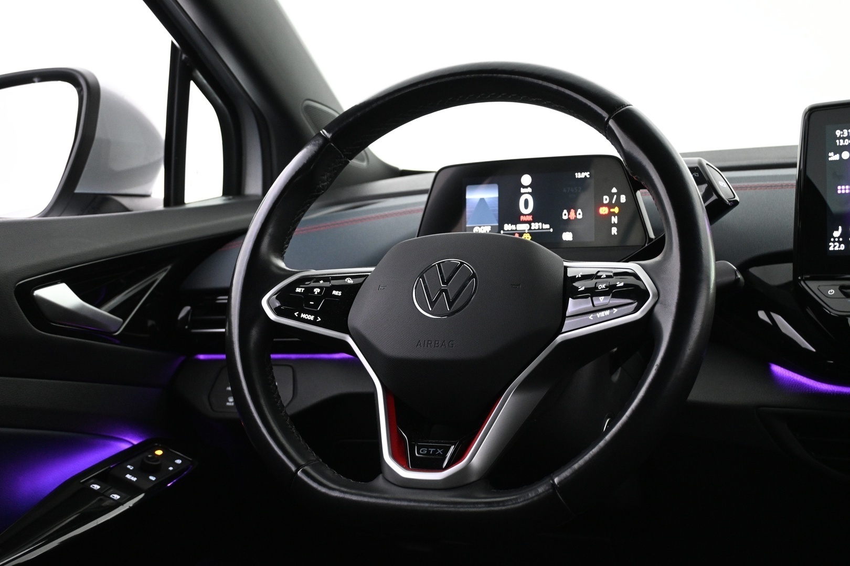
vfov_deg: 29.4
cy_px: 283
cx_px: 425
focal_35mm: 46
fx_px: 1080
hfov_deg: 43.0
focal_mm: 30.5
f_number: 4.8
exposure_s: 1/20
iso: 1600
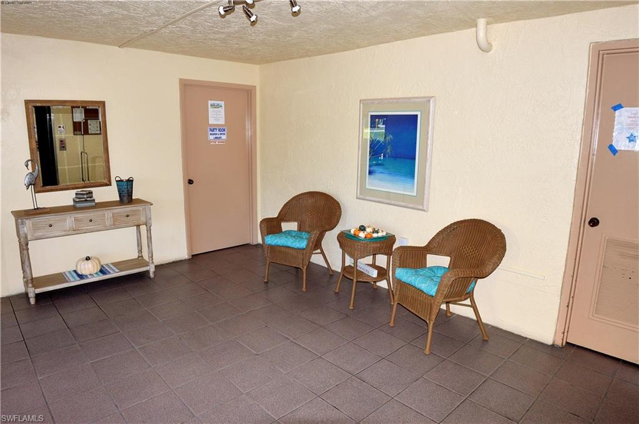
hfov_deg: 77.4
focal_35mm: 22
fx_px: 399
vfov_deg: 56.0
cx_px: 320
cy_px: 212
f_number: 8
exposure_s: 1/100
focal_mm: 15
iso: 200
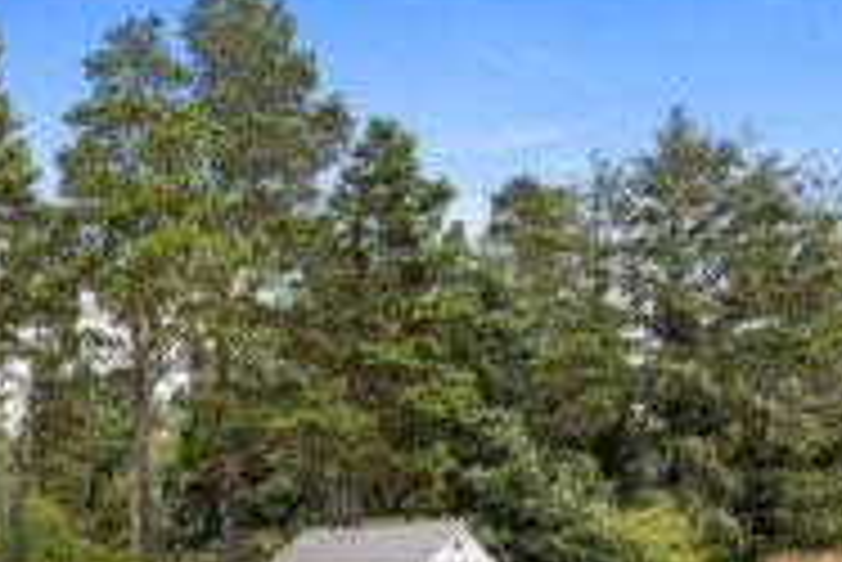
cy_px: 569
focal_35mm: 30
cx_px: 117
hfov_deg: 55.4
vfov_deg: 38.5
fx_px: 702
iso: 400
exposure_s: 1/250
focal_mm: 14
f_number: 8
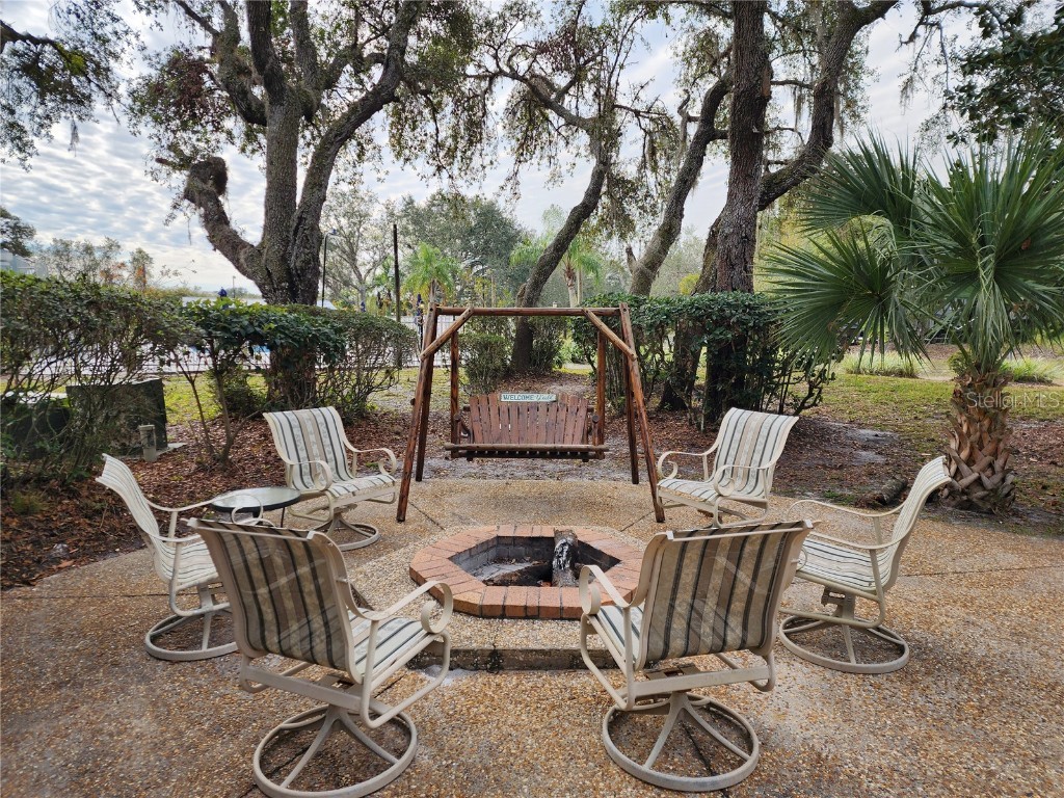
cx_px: 532
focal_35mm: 23
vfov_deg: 58.9
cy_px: 399
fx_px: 707
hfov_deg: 73.9
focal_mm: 6.4
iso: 12
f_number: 1.8
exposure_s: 1/538
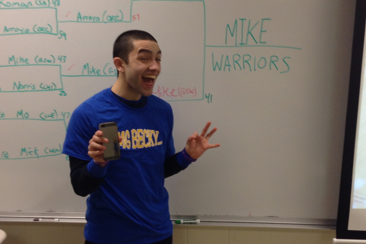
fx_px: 508
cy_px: 144
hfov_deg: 39.6
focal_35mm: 50
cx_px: 178
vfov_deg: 26.9
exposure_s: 1/24
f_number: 2.4
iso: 50
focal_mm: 3.3
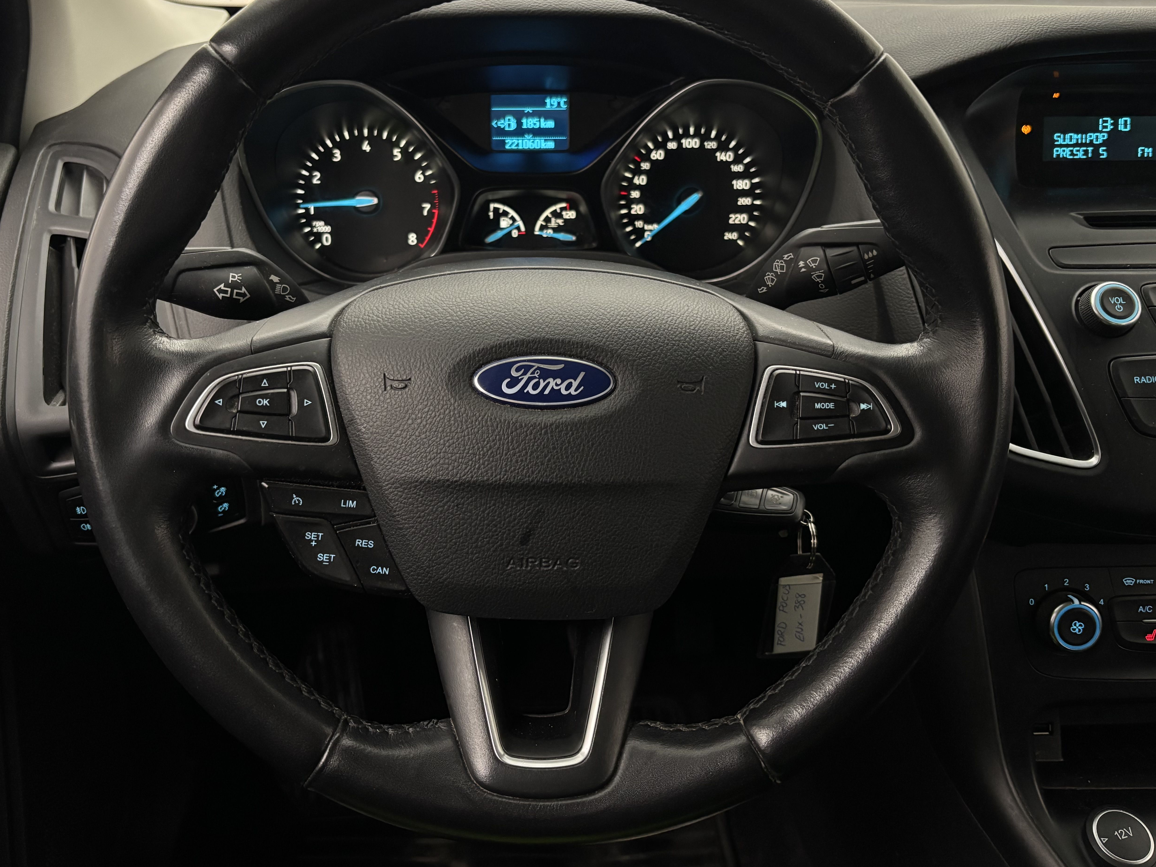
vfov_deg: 46.7
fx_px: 1002
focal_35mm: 30
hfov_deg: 59.9
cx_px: 530
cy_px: 378
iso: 500
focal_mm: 5.96
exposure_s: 1/48
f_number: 1.6
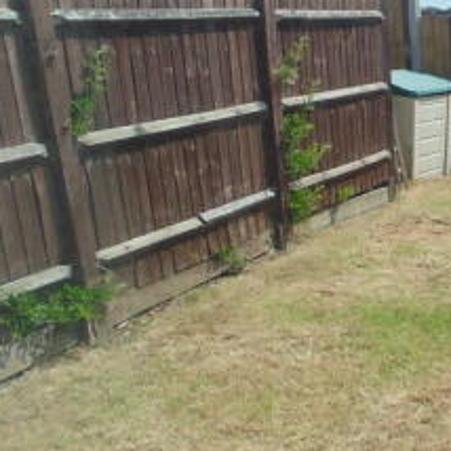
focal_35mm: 53
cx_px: 608
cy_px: 275
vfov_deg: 32.1
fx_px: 781
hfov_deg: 26.5
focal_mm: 4
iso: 80
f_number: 3.1
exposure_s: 1/800
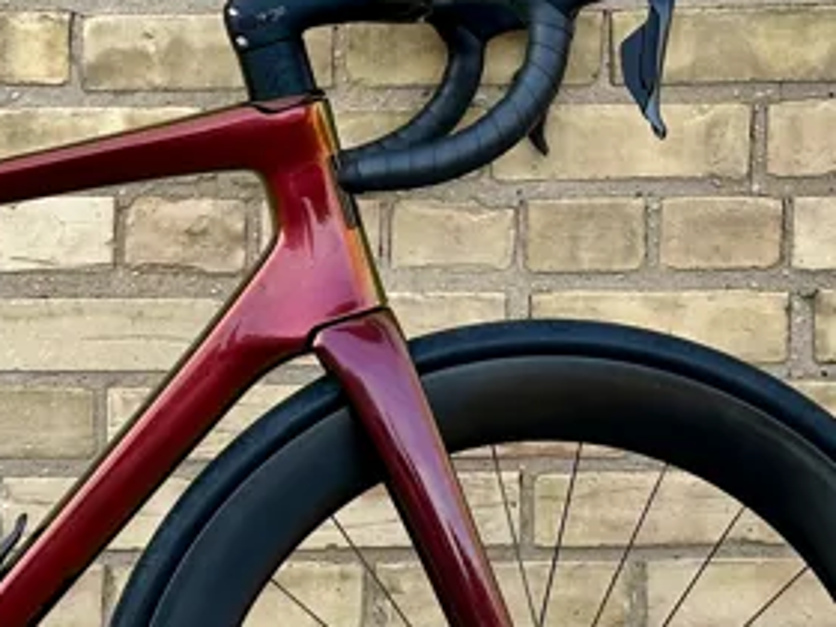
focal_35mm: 137
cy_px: 567
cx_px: -116
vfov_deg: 10.8
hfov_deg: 14.0
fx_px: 3309
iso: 64
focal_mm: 6.86
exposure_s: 1/404
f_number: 1.78
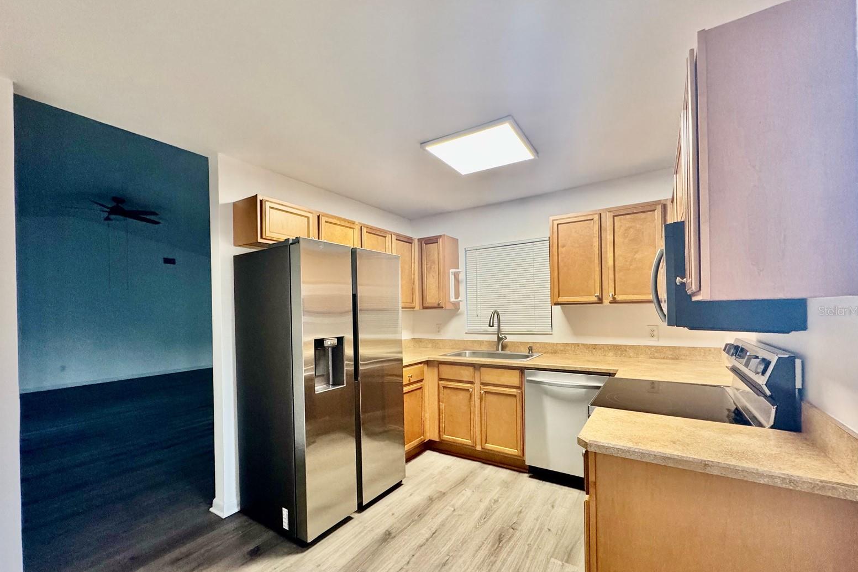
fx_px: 357
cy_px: 311
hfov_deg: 100.4
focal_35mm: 15
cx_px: 429
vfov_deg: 77.2
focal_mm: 2.22
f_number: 2.2
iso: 320
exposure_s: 1/120
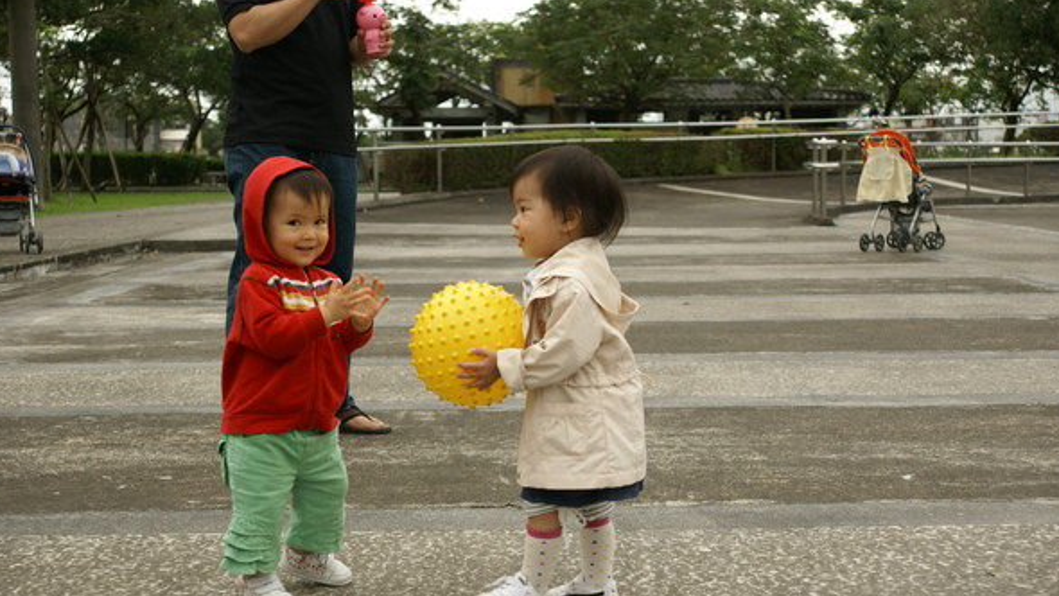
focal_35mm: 64
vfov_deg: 18.8
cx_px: 526
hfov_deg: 32.8
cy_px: 353
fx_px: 1797
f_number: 4.5
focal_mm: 40
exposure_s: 1/160
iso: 100
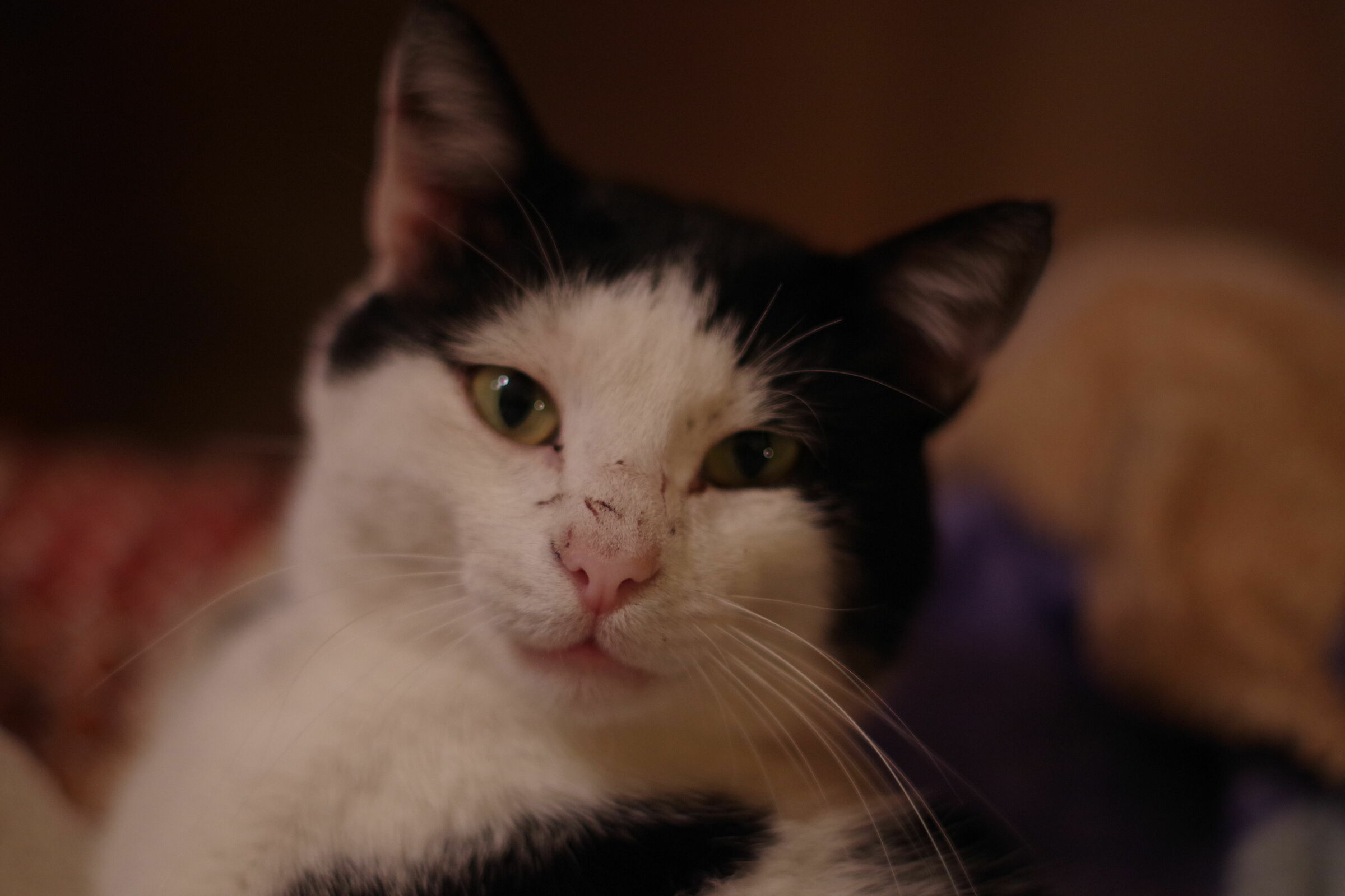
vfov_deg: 18.2
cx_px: 672
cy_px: 448
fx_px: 2802
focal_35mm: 75
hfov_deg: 27.0
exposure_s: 1/80
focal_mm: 50
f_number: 1.4
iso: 1600
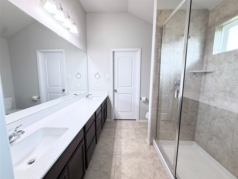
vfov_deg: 85.7
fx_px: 96
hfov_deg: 102.1
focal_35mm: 14
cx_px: 119
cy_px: 90
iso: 160
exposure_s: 1/60
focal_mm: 2.22
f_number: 2.2
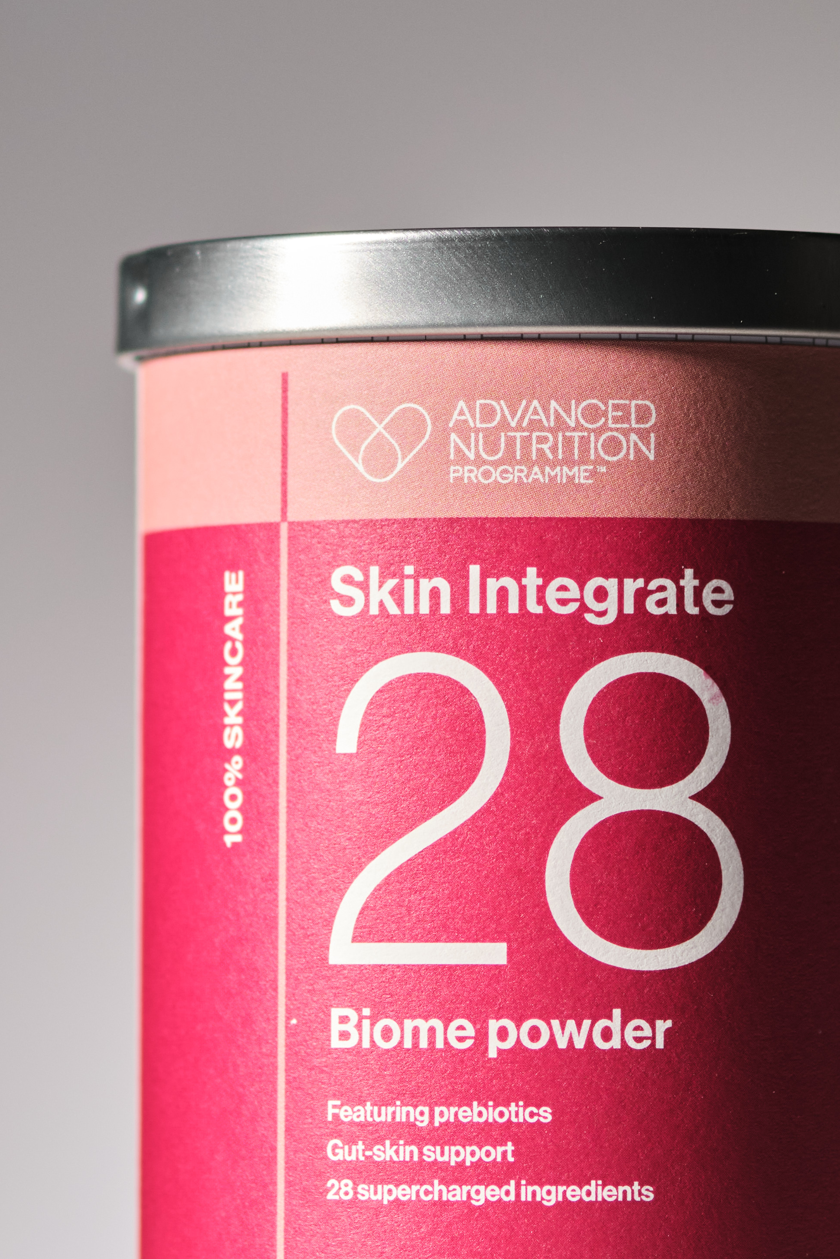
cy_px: 217
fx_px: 8118
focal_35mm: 232
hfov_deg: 5.9
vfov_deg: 8.9
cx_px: 548
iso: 320
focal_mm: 60
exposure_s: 1/800
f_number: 2.4
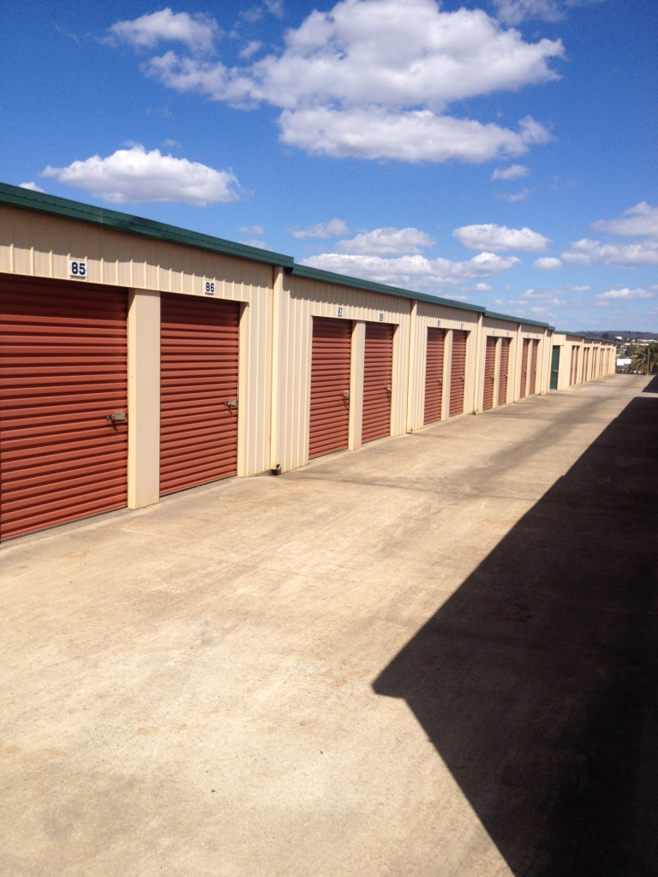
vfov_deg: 52.6
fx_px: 887
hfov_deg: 40.7
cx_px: 329
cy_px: 438
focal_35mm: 35
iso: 50
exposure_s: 1/2762
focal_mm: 4.28
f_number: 2.4
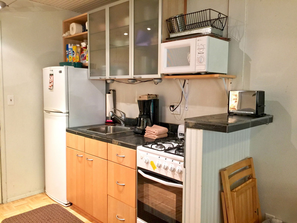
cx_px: 148
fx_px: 249
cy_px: 112
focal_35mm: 29
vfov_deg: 48.2
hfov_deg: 61.7
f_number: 2.2
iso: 64
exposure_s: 1/15
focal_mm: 4.15
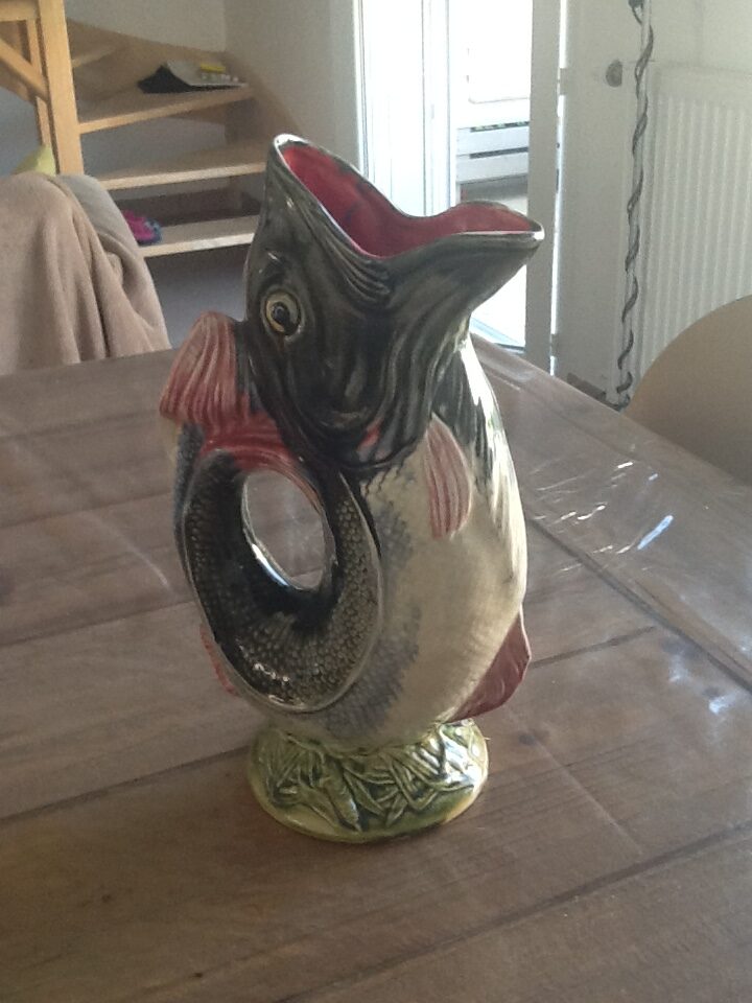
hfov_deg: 32.9
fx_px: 1274
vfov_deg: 42.9
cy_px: 502
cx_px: 376
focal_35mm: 44
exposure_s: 1/30
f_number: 2.4
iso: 50
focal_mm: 2.03
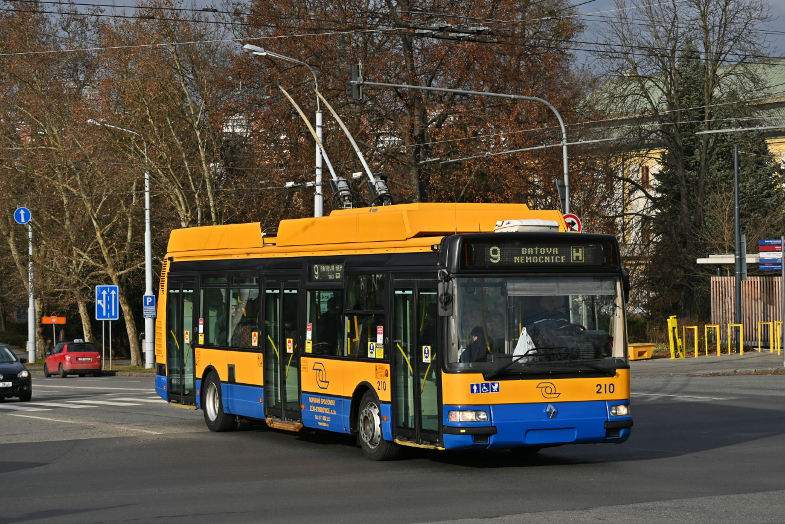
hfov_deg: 23.8
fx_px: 1864
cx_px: 392
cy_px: 262
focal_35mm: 86
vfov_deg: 16.0
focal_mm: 57
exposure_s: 1/1250
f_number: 6.3
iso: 160
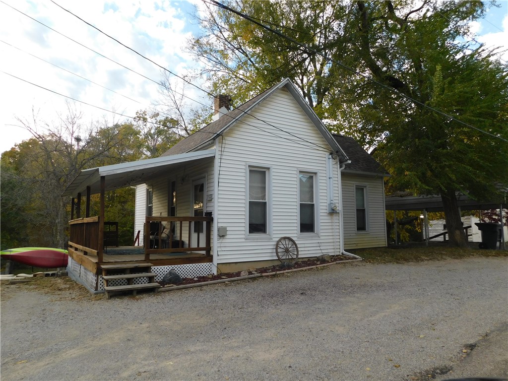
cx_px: 254
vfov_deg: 56.8
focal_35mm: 24
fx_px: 352
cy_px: 190
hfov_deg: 71.6
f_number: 3
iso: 125
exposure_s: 1/250
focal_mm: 4.1
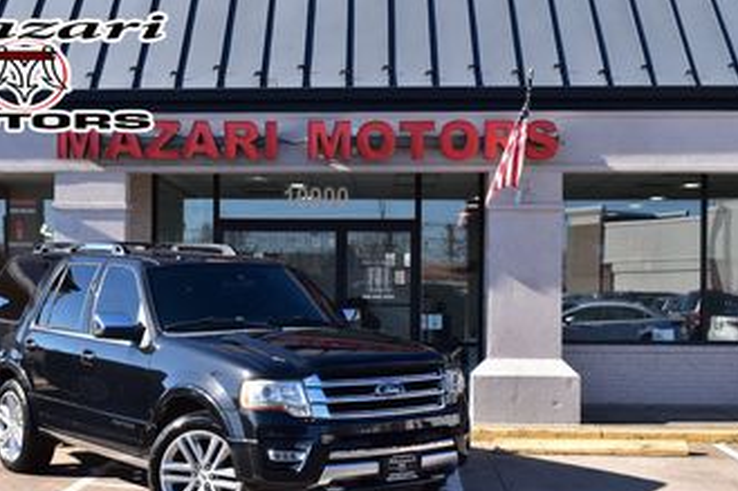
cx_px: 303
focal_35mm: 62
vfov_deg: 21.9
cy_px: 291
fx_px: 1270
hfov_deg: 32.3
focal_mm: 34
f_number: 10
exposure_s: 1/320
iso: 400
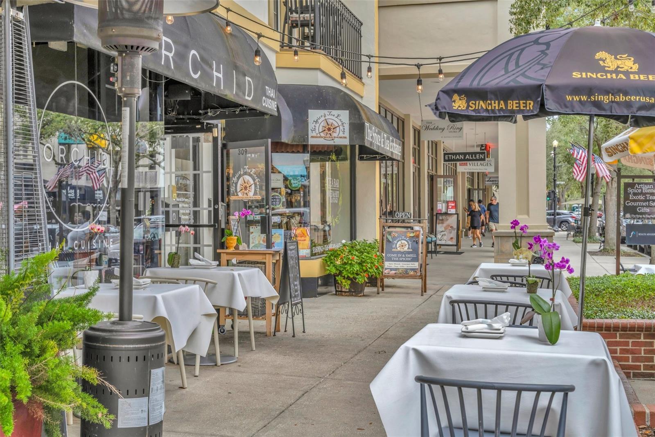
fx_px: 873
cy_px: 218
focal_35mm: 48
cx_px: 328
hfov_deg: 41.1
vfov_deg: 28.1
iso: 100
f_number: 8
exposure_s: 1/50
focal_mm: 48
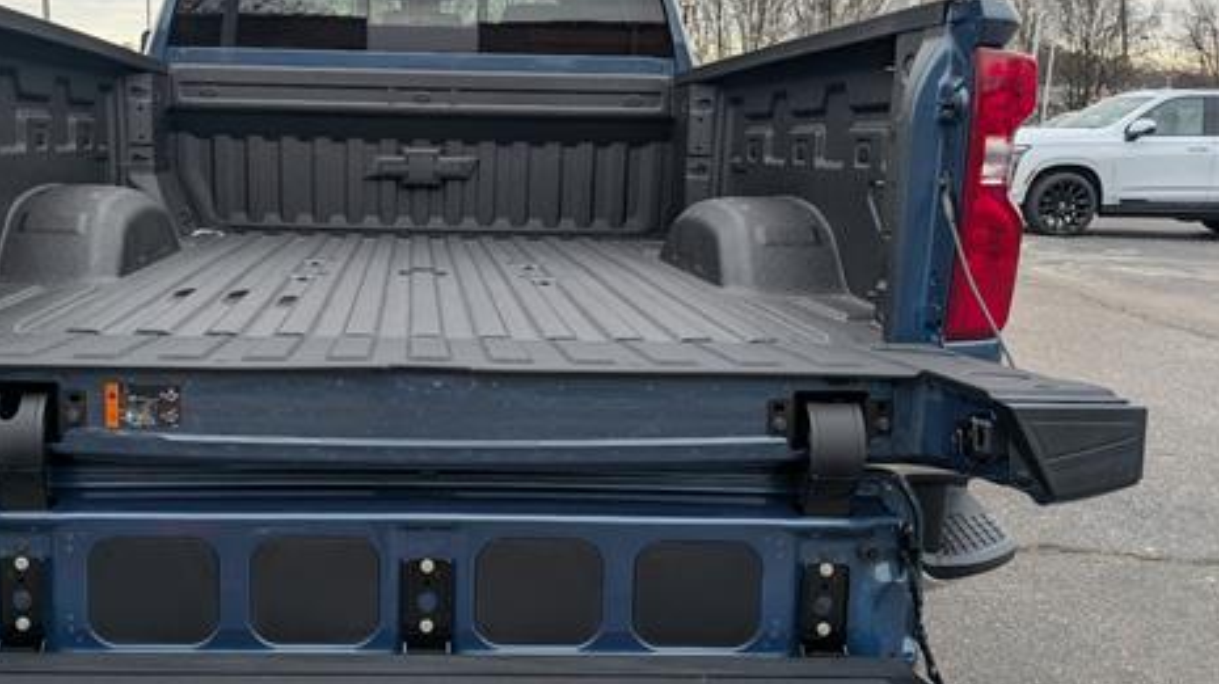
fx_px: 1163
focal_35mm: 36
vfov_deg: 32.8
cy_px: 370
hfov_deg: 54.6
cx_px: 451
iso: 21
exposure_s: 1/217
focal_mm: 6.9
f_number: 1.68
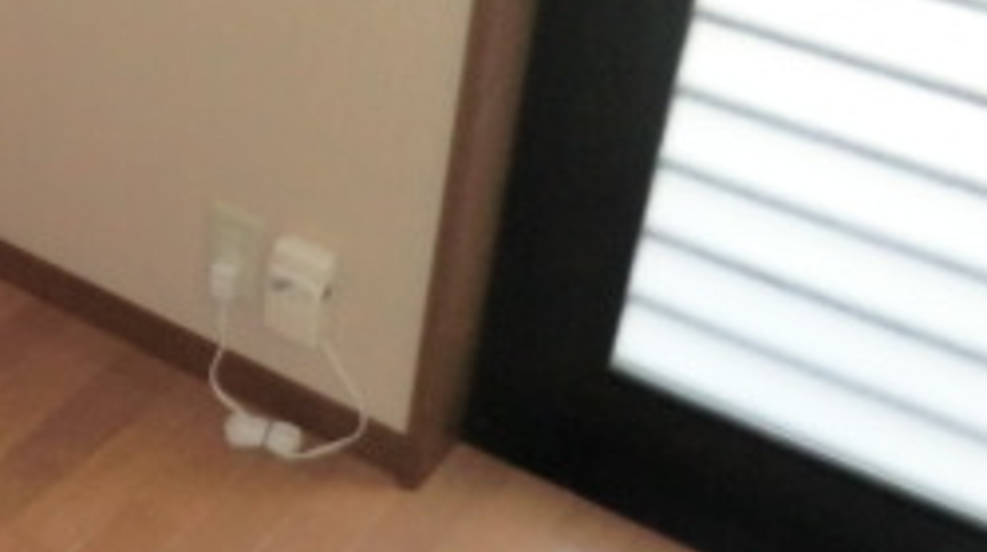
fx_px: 1752
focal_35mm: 67
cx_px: -126
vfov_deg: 17.9
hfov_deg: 28.3
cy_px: 233
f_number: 3.2
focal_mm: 4.3
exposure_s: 1/60
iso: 400
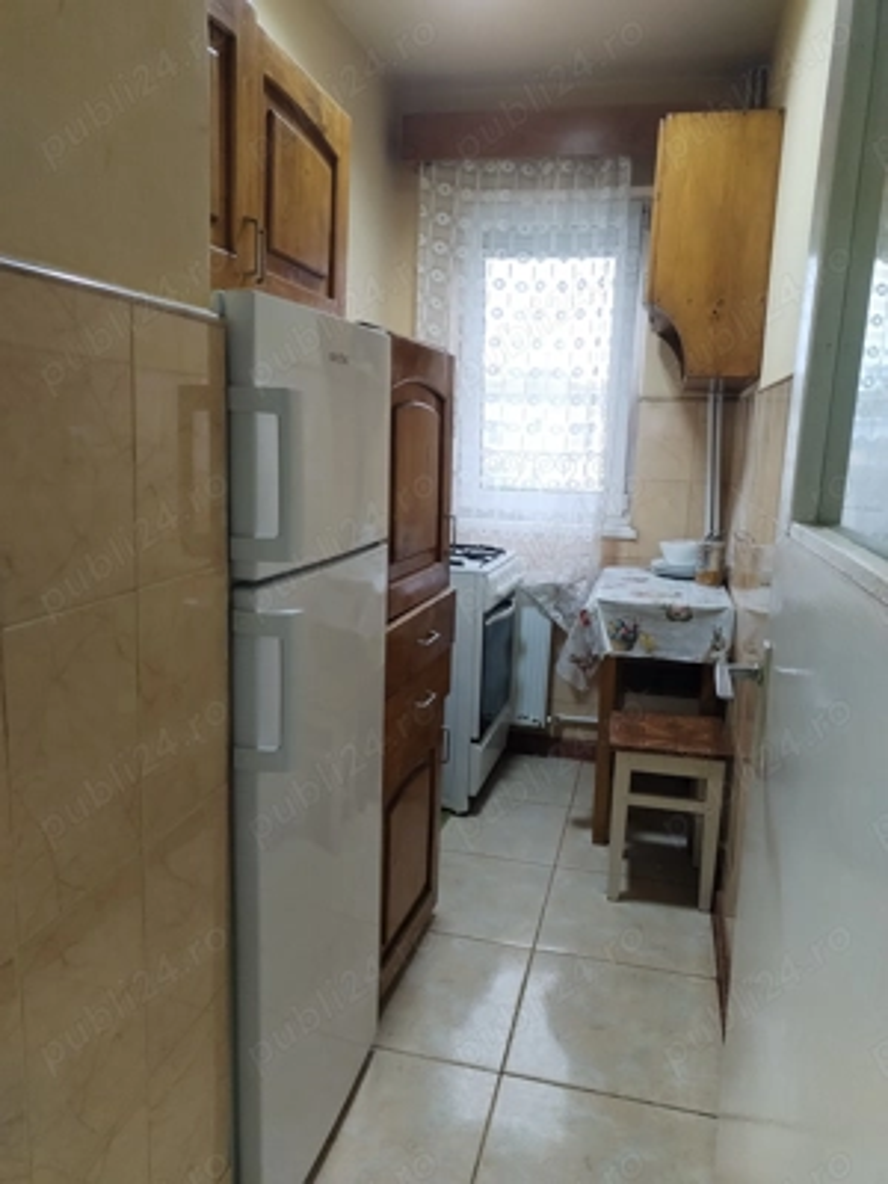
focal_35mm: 29
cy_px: 592
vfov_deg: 61.7
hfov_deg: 48.2
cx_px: 444
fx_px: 992
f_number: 1.8
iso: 455
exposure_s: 1/50
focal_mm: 4.75
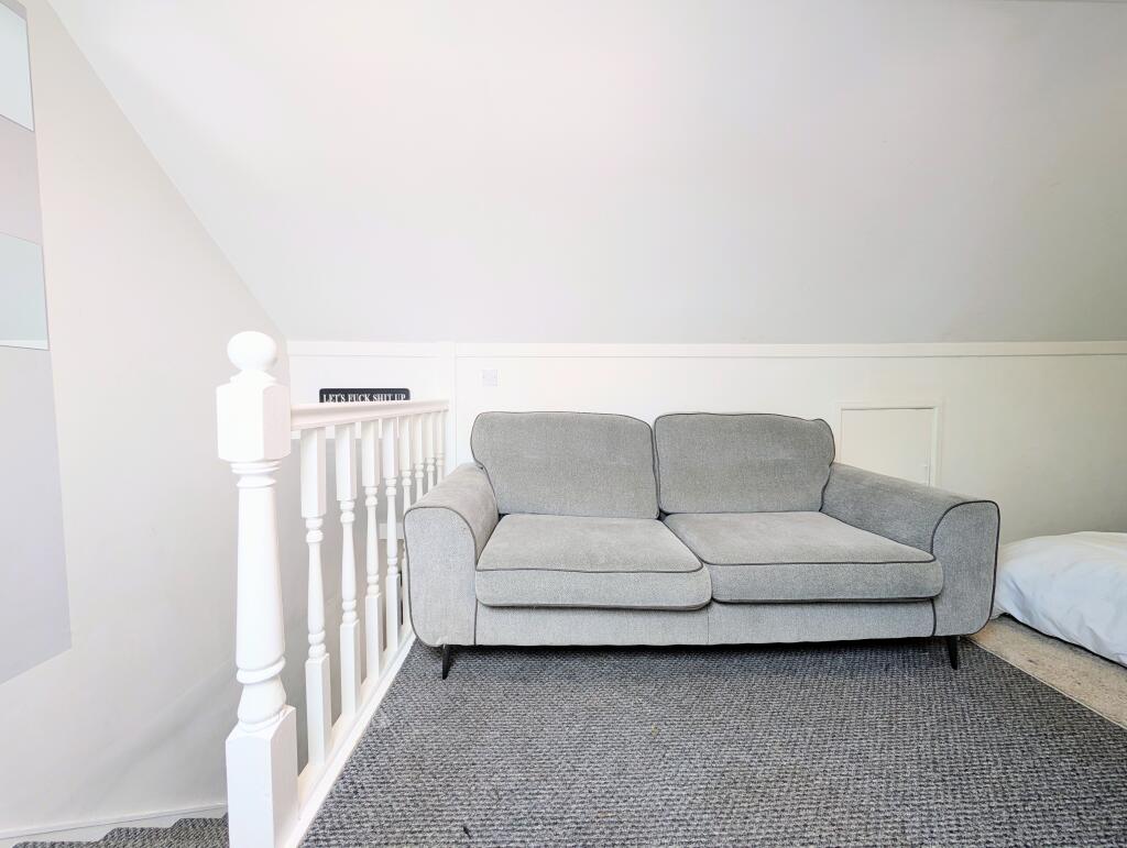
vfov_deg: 94.6
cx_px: 564
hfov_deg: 110.5
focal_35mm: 12
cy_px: 424
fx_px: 391
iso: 54
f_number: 1.7
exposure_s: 1/72.5
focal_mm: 2.02
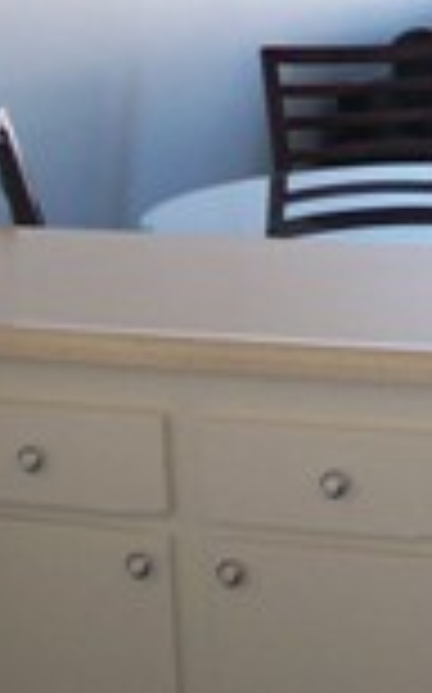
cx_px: 446
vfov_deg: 18.4
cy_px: 36
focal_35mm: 111
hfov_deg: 11.6
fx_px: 2095
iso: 140
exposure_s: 1/73.9
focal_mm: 6
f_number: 2.7
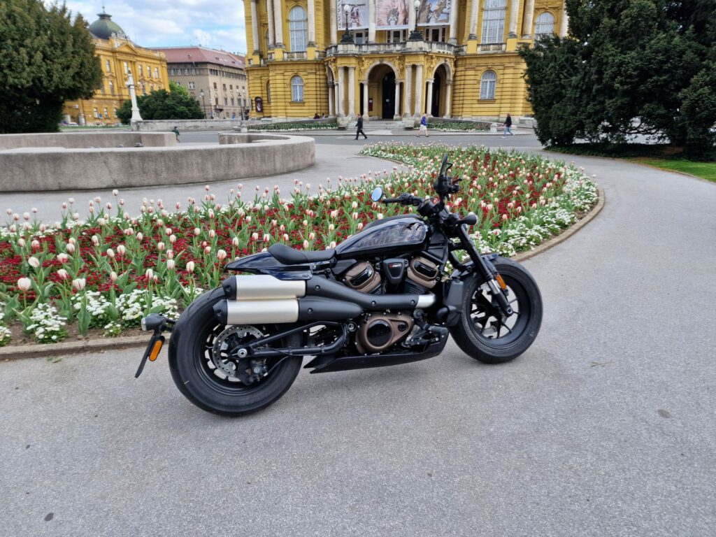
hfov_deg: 73.9
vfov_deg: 58.9
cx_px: 358
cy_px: 268
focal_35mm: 23
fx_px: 476
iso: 50
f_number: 1.8
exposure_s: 1/268
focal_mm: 6.4
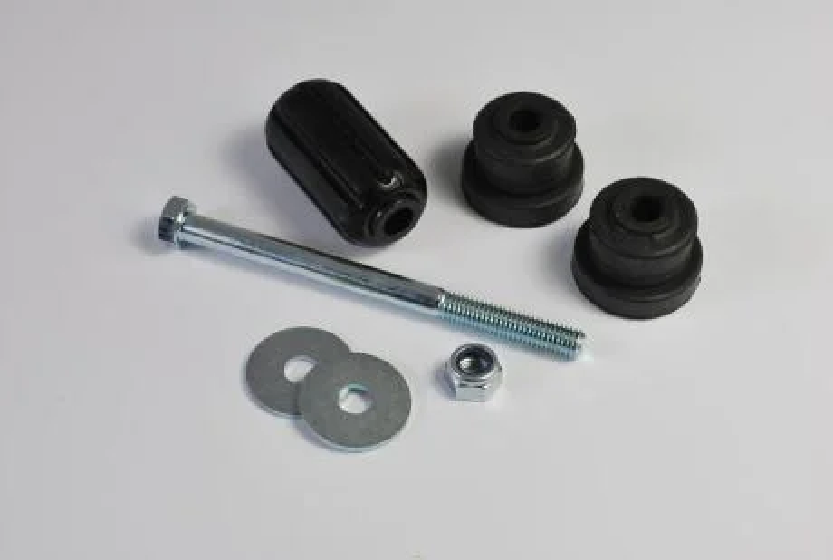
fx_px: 1391
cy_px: 280
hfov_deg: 33.3
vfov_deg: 22.7
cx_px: 416
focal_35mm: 60
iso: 140
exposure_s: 1/30
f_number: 9
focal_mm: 40
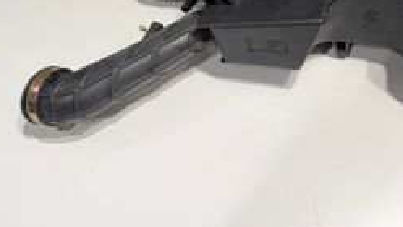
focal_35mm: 42
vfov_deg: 26.8
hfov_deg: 46.5
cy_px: 2
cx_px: 306
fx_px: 449
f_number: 1.78
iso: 50
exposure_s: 1/121
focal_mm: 6.76
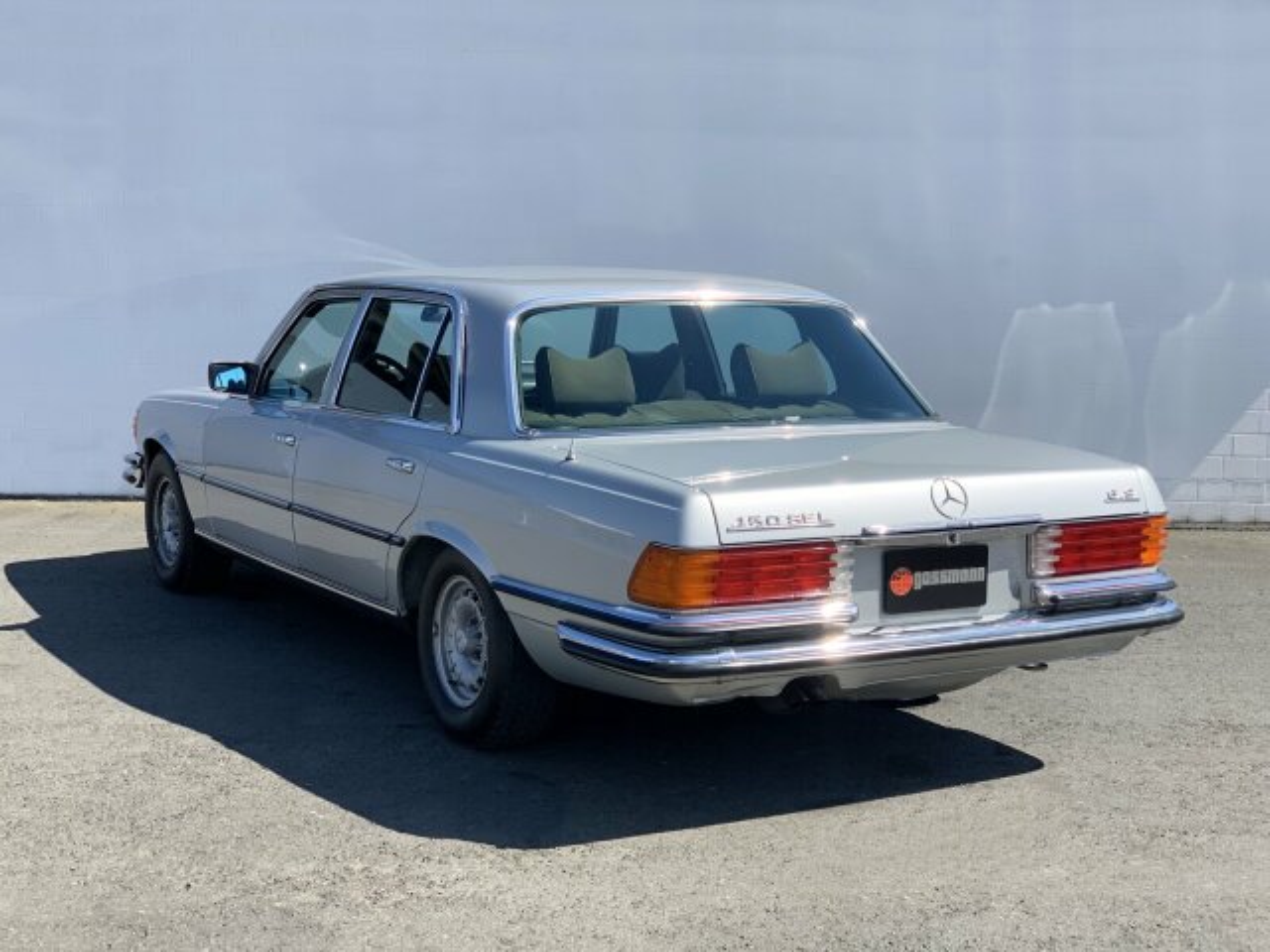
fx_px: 1908
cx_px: 635
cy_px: 476
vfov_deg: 28.0
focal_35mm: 52
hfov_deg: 36.8
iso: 16
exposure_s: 1/705
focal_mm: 6
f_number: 2.4
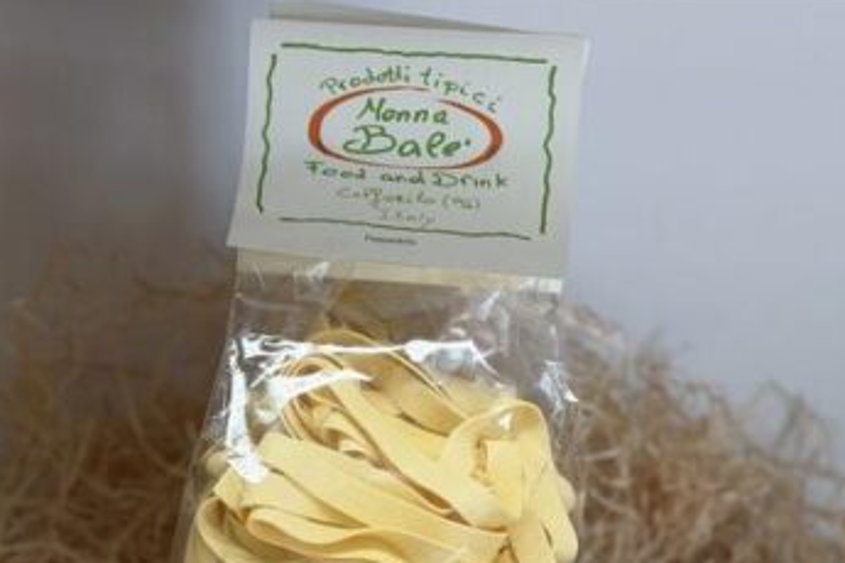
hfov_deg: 26.0
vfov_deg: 17.3
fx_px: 1831
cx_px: 367
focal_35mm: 78
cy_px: 452
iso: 80
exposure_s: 1/100
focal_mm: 6.76
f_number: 1.78
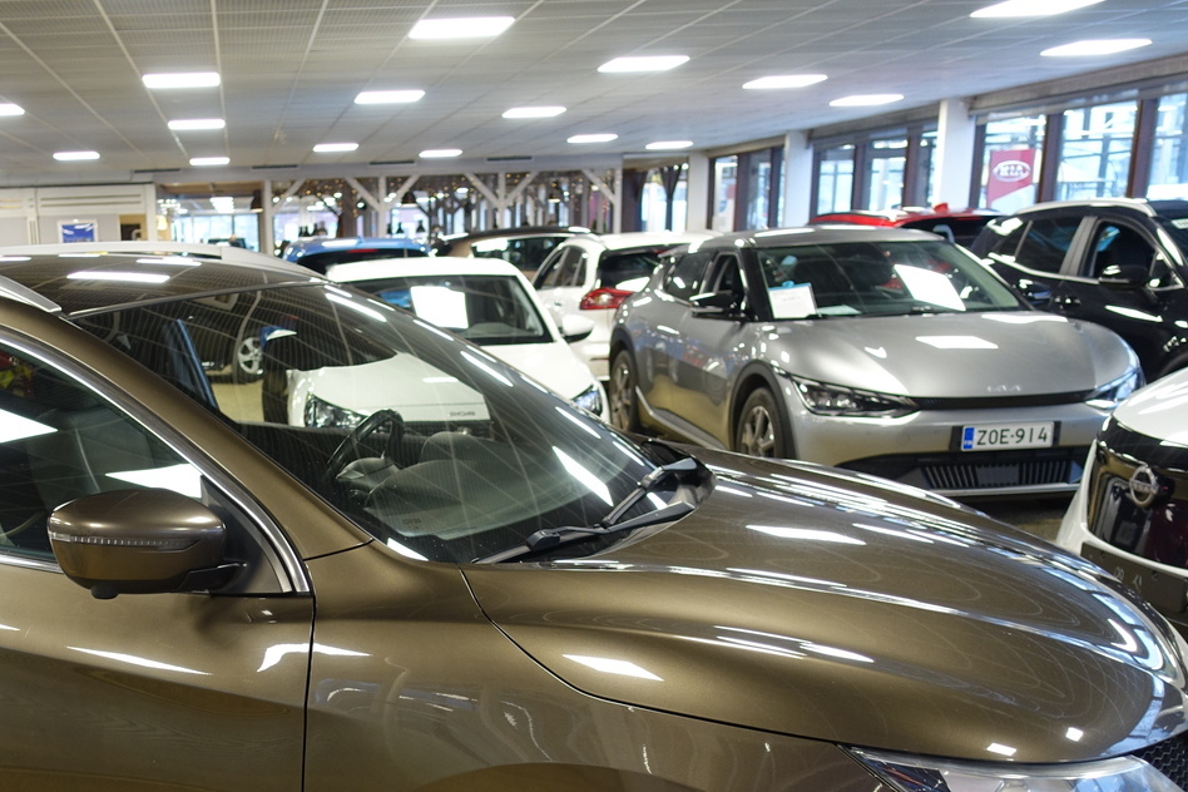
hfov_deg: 45.7
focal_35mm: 41
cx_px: 292
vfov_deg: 31.7
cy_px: 643
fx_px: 1353
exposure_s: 1/30
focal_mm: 8.8
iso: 200
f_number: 1.8
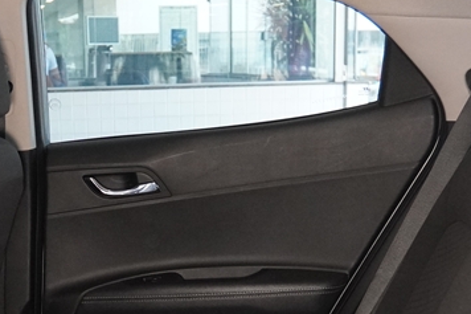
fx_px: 960
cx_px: 86
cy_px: 337
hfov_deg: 27.0
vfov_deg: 17.9
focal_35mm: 73
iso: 2500
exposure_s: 1/160
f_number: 2.8
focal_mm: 17
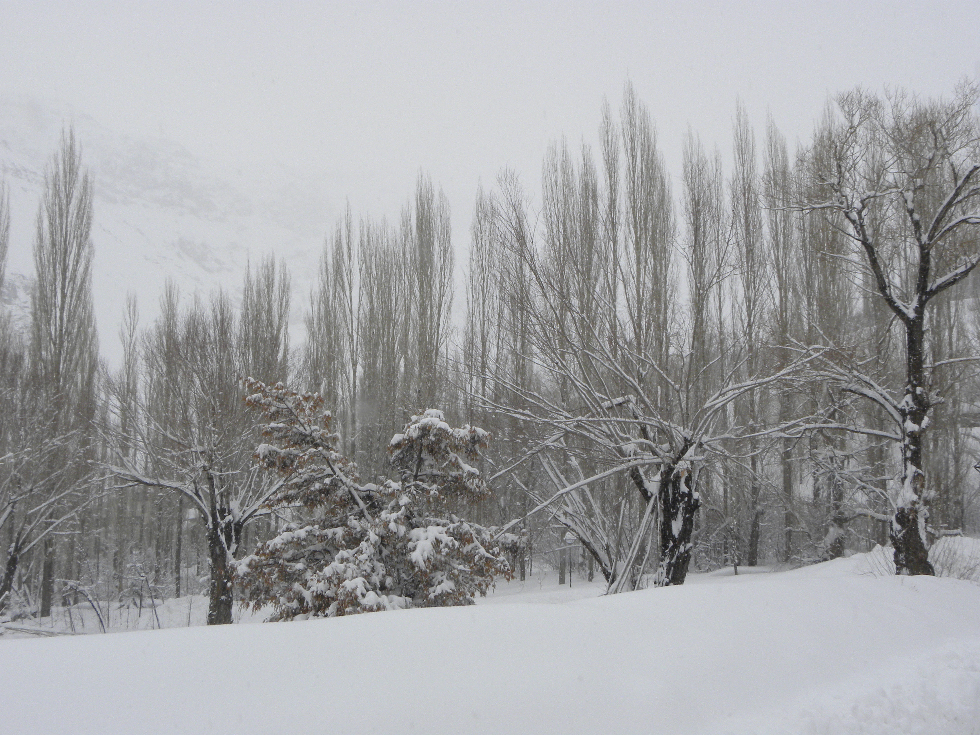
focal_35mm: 33
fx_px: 934
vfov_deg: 42.9
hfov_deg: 55.4
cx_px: 490
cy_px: 368
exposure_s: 1/400
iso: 100
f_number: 8
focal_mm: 5.9
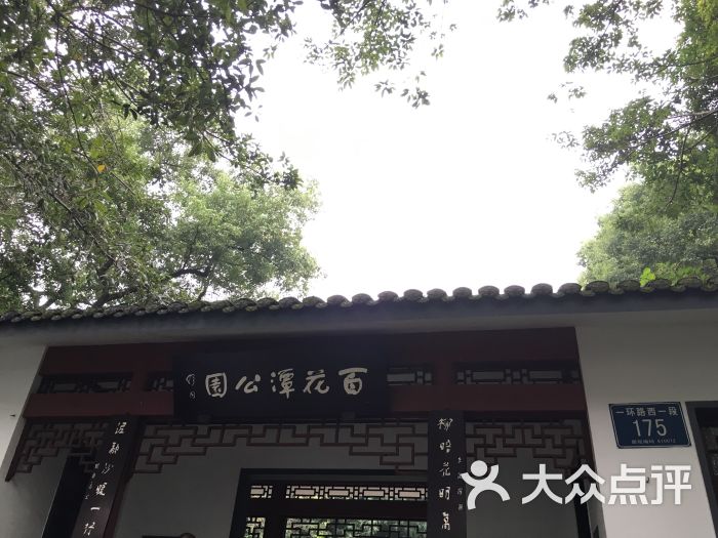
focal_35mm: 29
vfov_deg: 48.2
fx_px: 602
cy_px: 269
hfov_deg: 61.7
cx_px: 359
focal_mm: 4.15
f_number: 2.2
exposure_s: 1/33
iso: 40
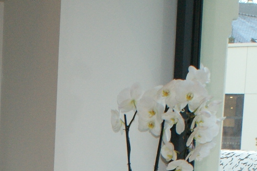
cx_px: -2
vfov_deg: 10.2
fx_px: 891
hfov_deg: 16.1
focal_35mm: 125
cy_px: 332
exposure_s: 1/60
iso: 400
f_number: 5.6
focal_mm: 18
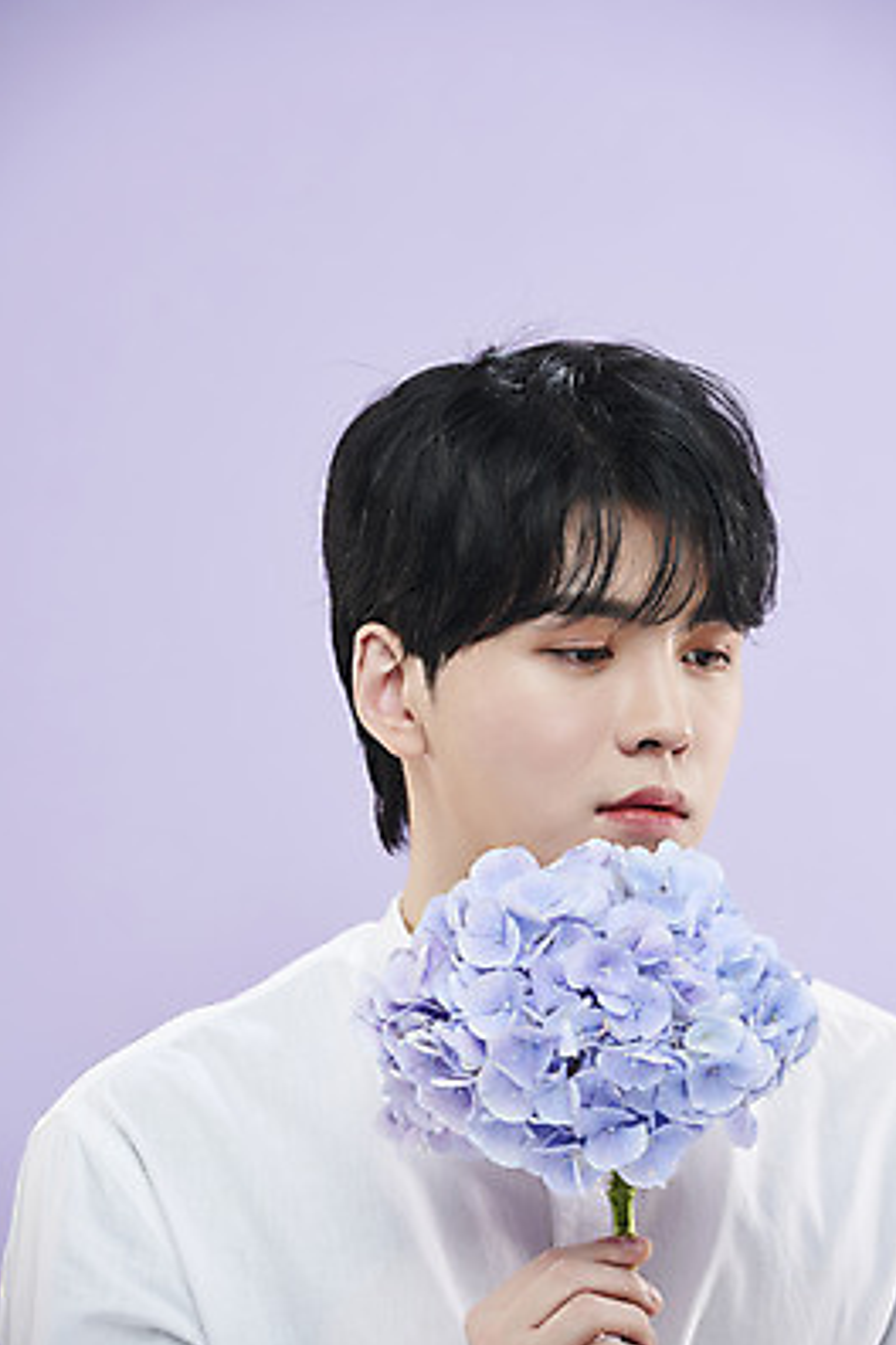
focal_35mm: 202
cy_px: 672
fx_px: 7541
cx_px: 450
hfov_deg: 6.8
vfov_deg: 10.2
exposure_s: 1/125
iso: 64
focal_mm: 200
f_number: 8
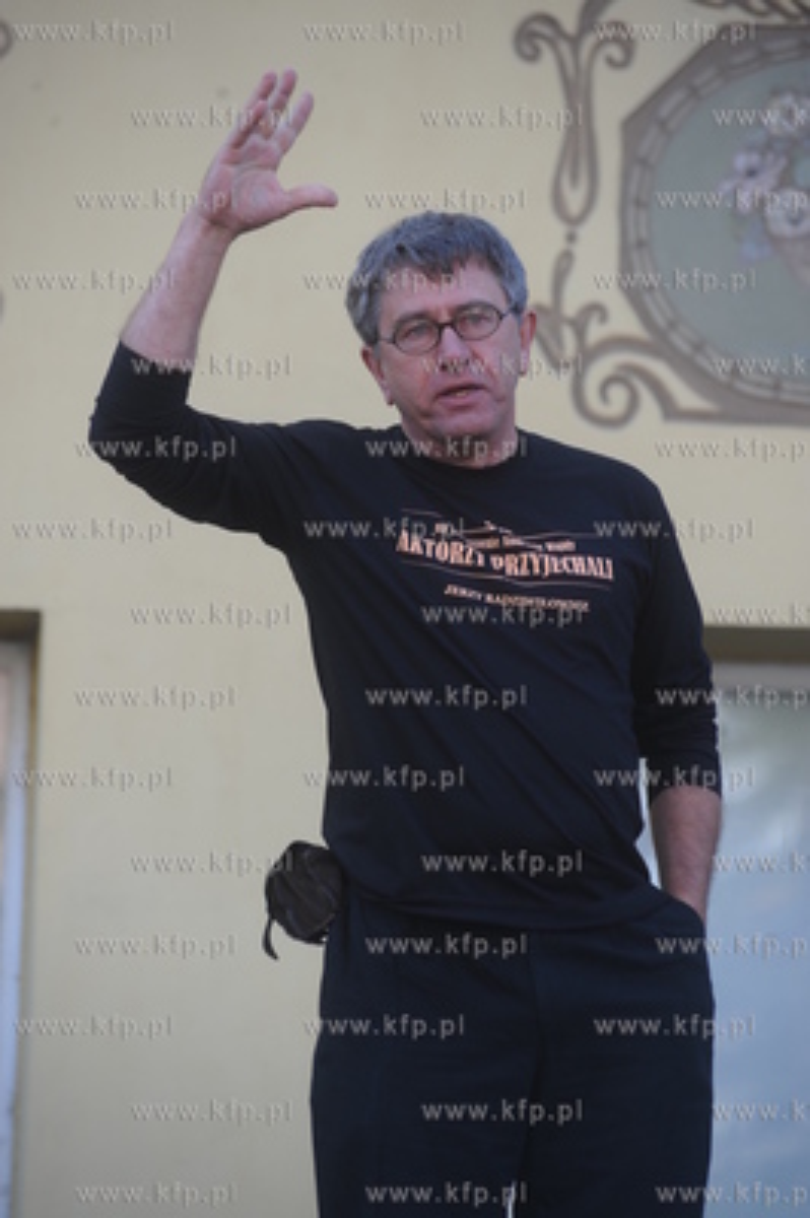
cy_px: 609
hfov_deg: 6.9
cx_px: 405
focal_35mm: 200
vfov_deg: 10.3
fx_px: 6761
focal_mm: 200
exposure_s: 1/100
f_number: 5.6
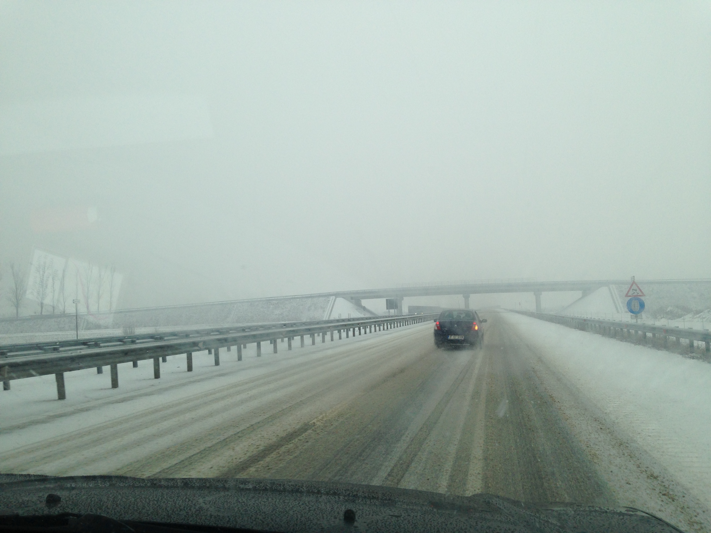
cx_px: 356
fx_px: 678
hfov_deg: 55.4
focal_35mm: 33
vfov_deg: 42.9
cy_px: 266
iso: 50
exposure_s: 1/570
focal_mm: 4.13
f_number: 2.4
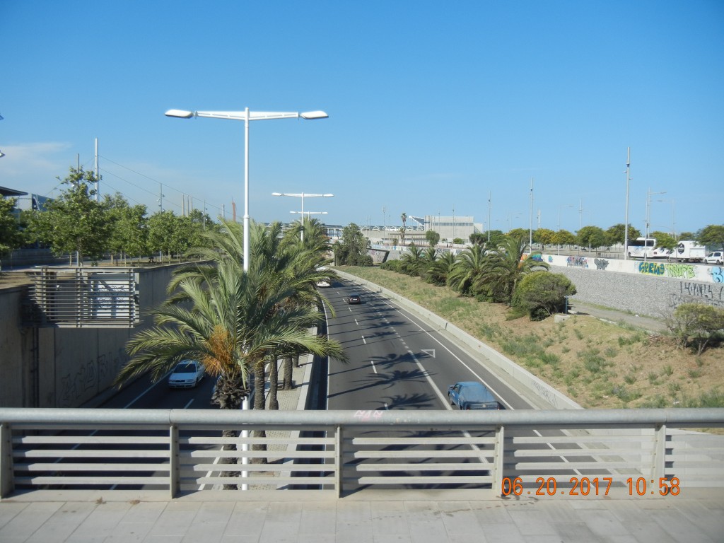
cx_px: 362
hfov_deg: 60.0
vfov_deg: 46.8
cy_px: 272
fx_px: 627
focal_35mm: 30
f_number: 7
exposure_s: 1/436
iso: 160
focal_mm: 5.4
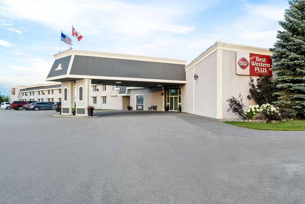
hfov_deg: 63.8
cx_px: 264
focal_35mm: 24
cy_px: 50
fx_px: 203
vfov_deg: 50.8
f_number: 11
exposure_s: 1/30
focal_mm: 13
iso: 250
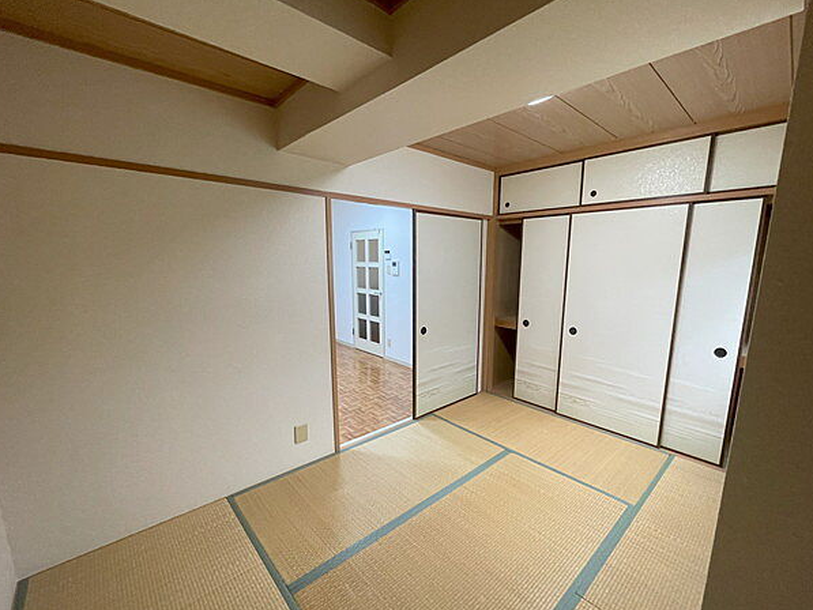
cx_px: 419
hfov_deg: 98.1
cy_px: 320
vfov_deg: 81.7
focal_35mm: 15
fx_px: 352
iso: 250
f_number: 2.4
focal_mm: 1.55
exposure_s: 1/100
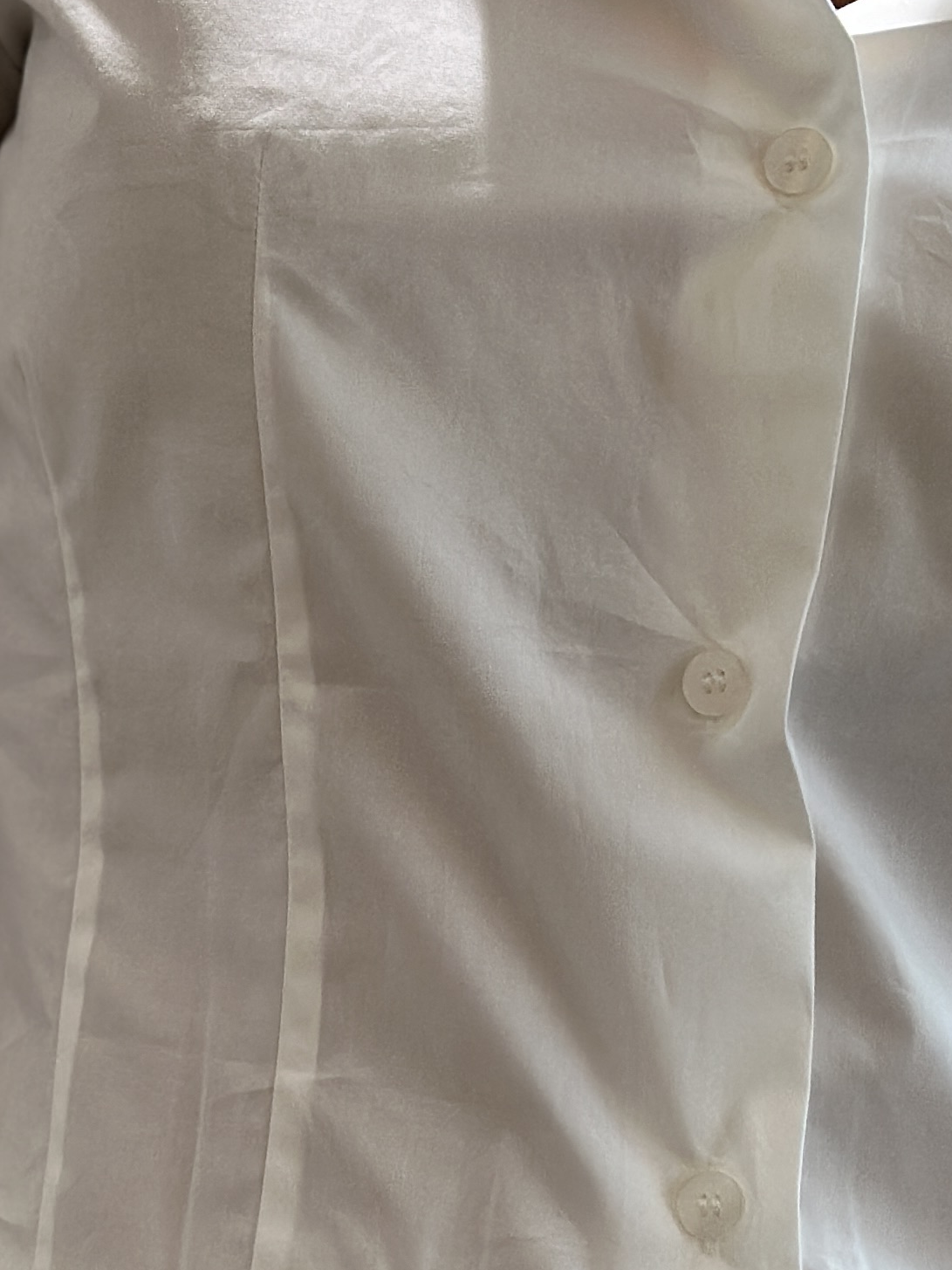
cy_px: 801
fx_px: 4878
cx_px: -77
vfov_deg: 14.8
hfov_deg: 11.0
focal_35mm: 133
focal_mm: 6.86
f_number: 1.78
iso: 100
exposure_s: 1/100
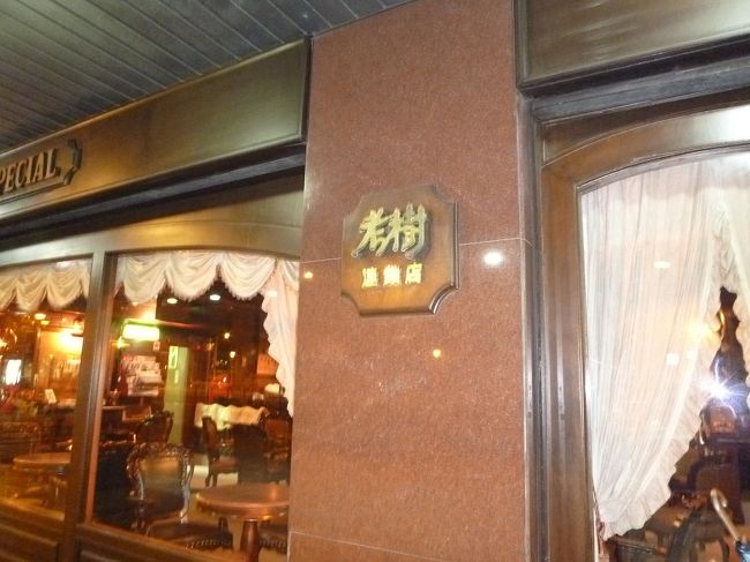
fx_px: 541
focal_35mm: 25
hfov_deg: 69.4
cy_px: 281
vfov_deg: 54.8
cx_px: 375
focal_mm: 4.5
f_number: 2.8
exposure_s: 1/5
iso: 800
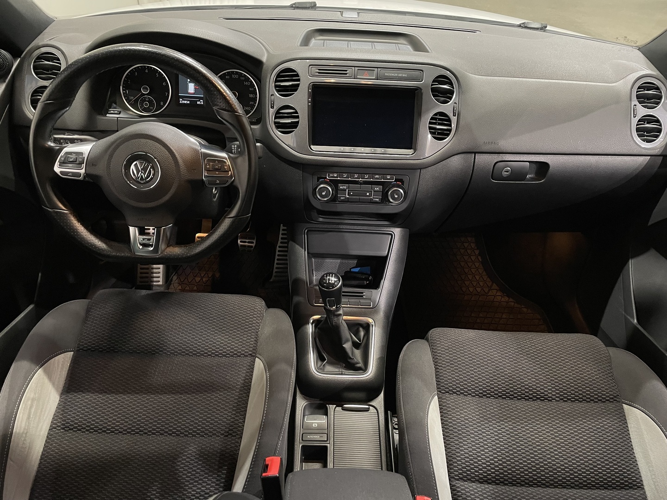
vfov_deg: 53.1
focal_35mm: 26
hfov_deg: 67.3
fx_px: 501
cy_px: 250
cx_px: 334
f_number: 1.6
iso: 160
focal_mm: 4.2
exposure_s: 1/50
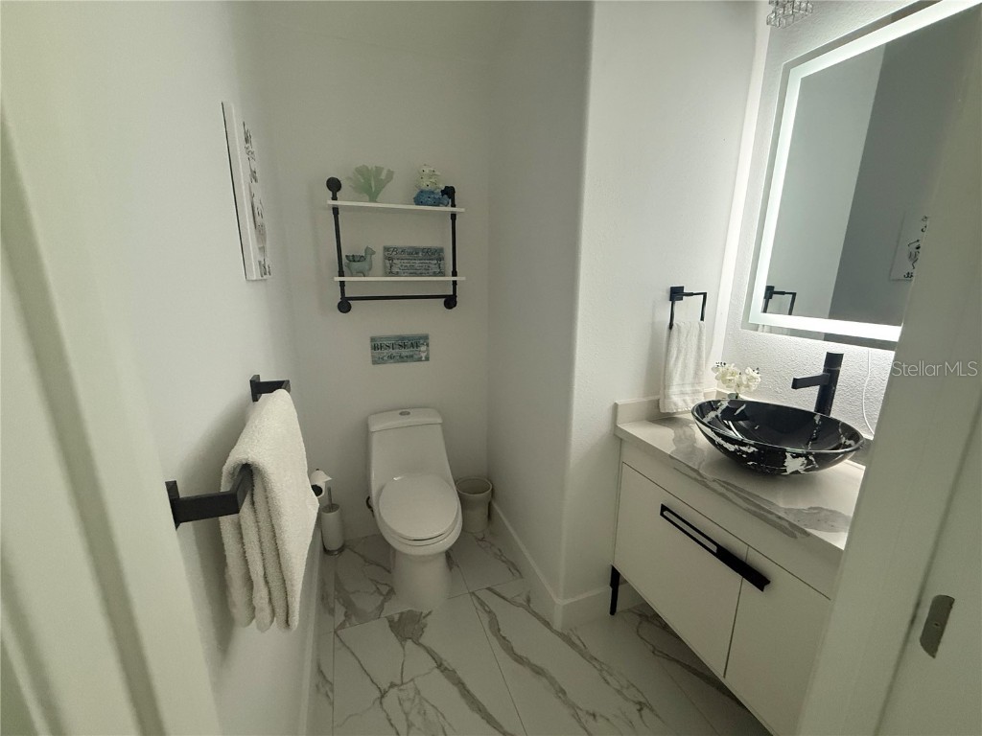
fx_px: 397
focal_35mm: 14
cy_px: 368
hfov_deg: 102.1
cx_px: 491
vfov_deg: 85.7
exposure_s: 1/60
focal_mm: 2.22
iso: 500
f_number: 2.2
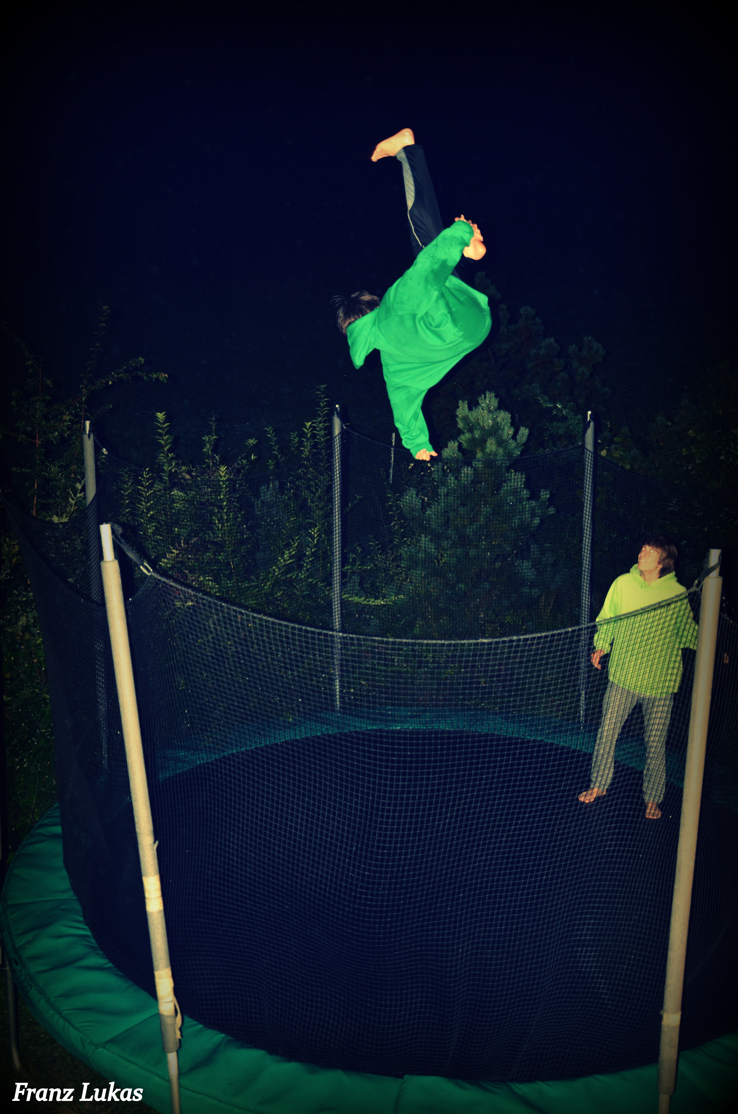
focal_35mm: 36
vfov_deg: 53.2
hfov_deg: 36.7
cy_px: 557
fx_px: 1112
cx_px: 369
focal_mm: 24
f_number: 3.8
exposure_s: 1/60
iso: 800
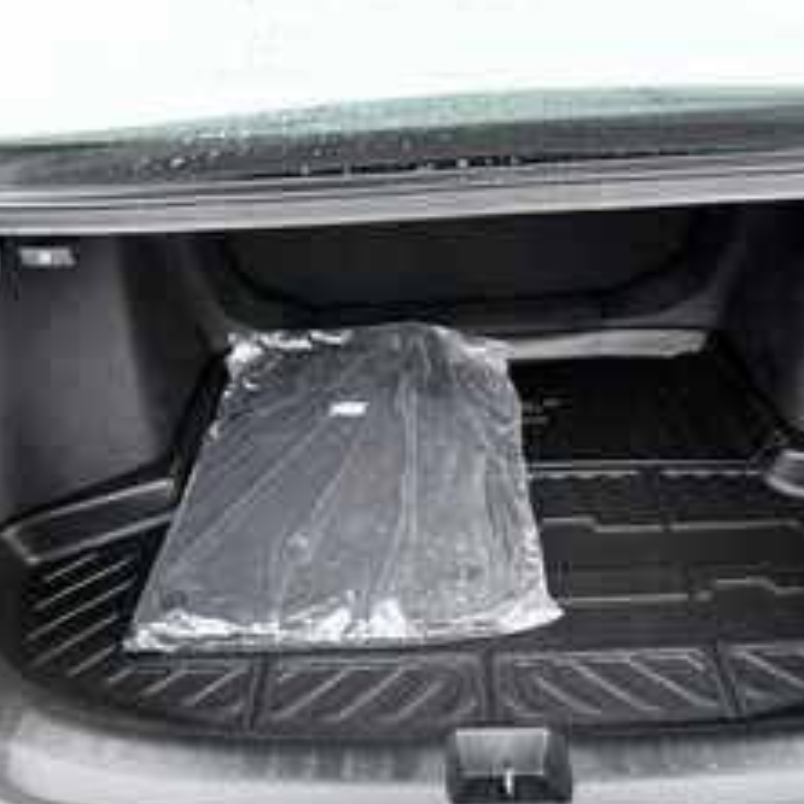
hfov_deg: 67.2
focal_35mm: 23
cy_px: 465
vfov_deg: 66.9
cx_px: 427
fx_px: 604
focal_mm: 10
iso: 800
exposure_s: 1/160
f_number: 4.5
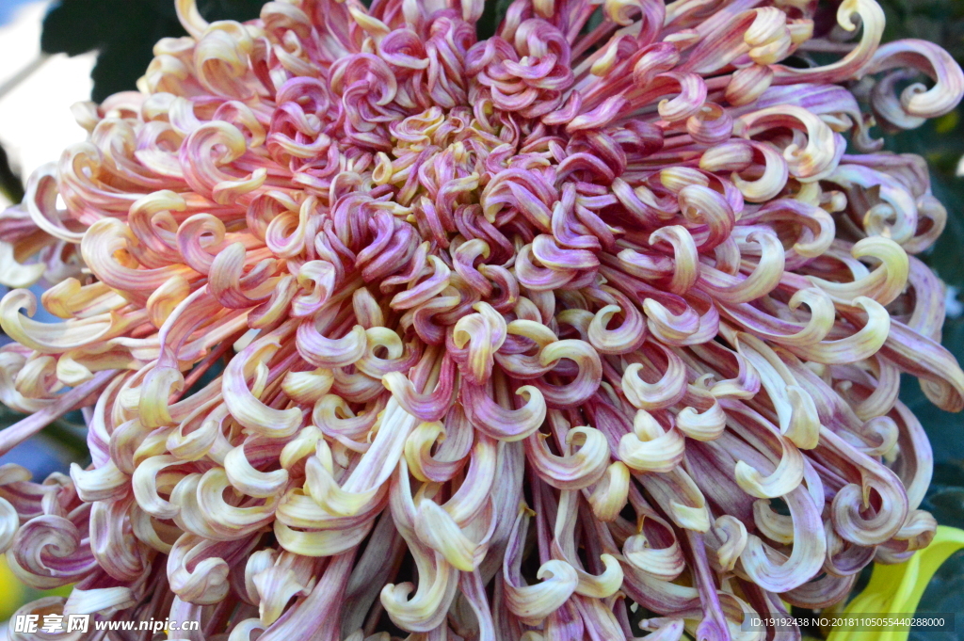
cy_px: 320
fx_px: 3813
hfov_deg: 14.4
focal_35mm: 142
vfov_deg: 9.6
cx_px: 482
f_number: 18
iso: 5600
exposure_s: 1/250
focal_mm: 95
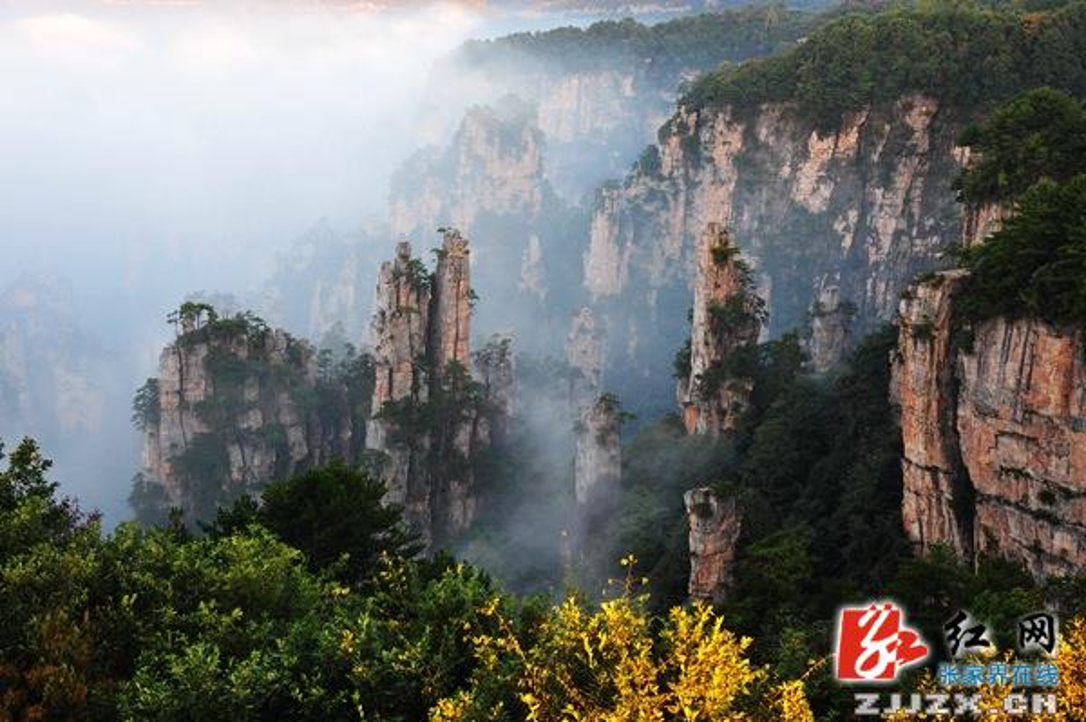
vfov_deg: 28.0
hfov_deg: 41.1
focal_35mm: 48
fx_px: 1447
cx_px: 543
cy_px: 361
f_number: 6.3
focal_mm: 48
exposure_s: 1/40
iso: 200
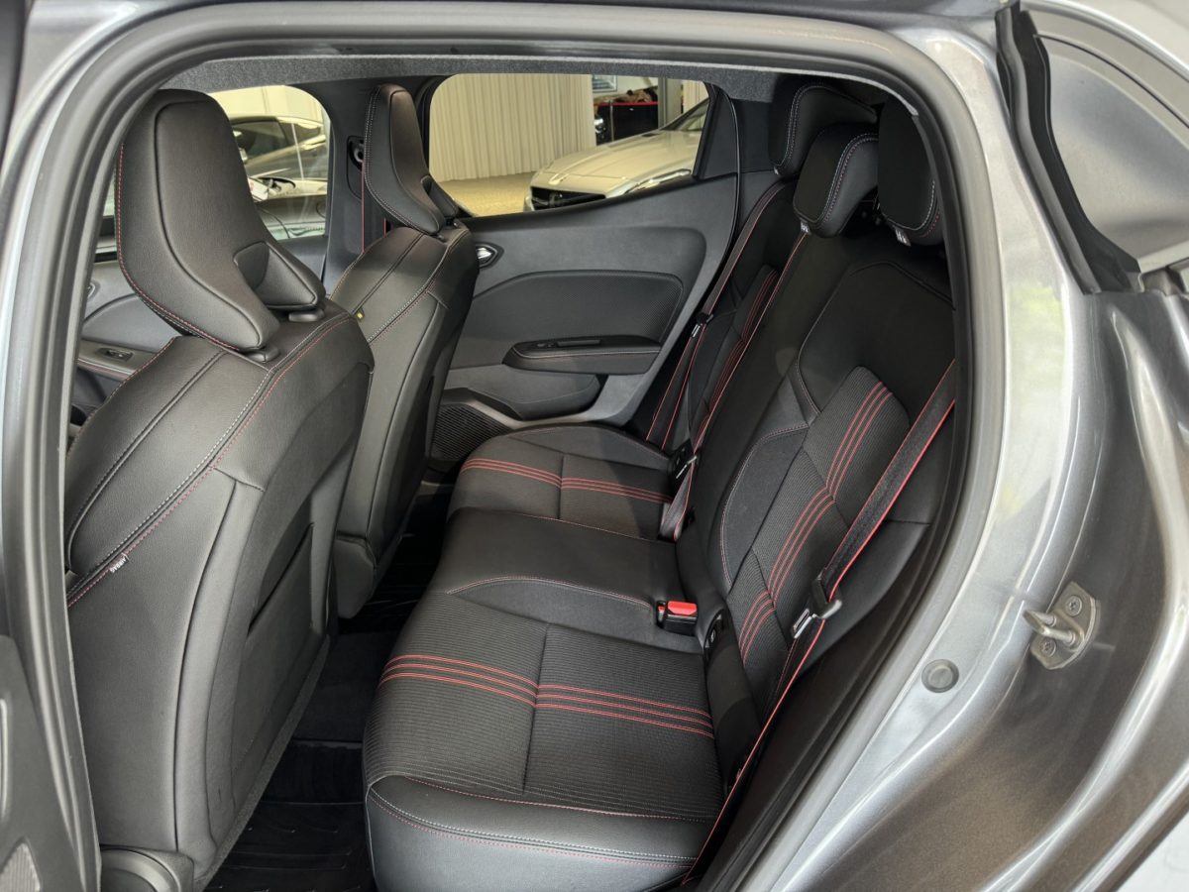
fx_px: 824
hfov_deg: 71.6
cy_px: 446
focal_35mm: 24
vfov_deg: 56.8
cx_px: 594
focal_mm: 6.76
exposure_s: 1/92
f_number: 1.78
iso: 200
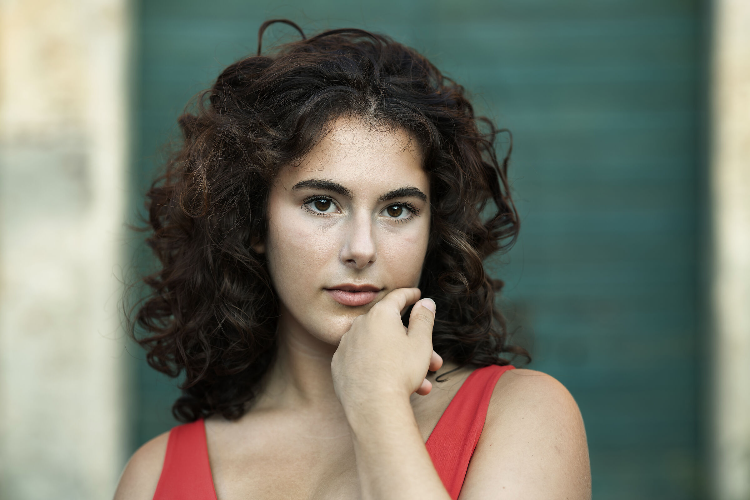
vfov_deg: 16.1
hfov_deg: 23.9
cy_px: 250
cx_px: 375
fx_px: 1771
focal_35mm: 85
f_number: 2.5
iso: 100
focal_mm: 85
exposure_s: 1/125
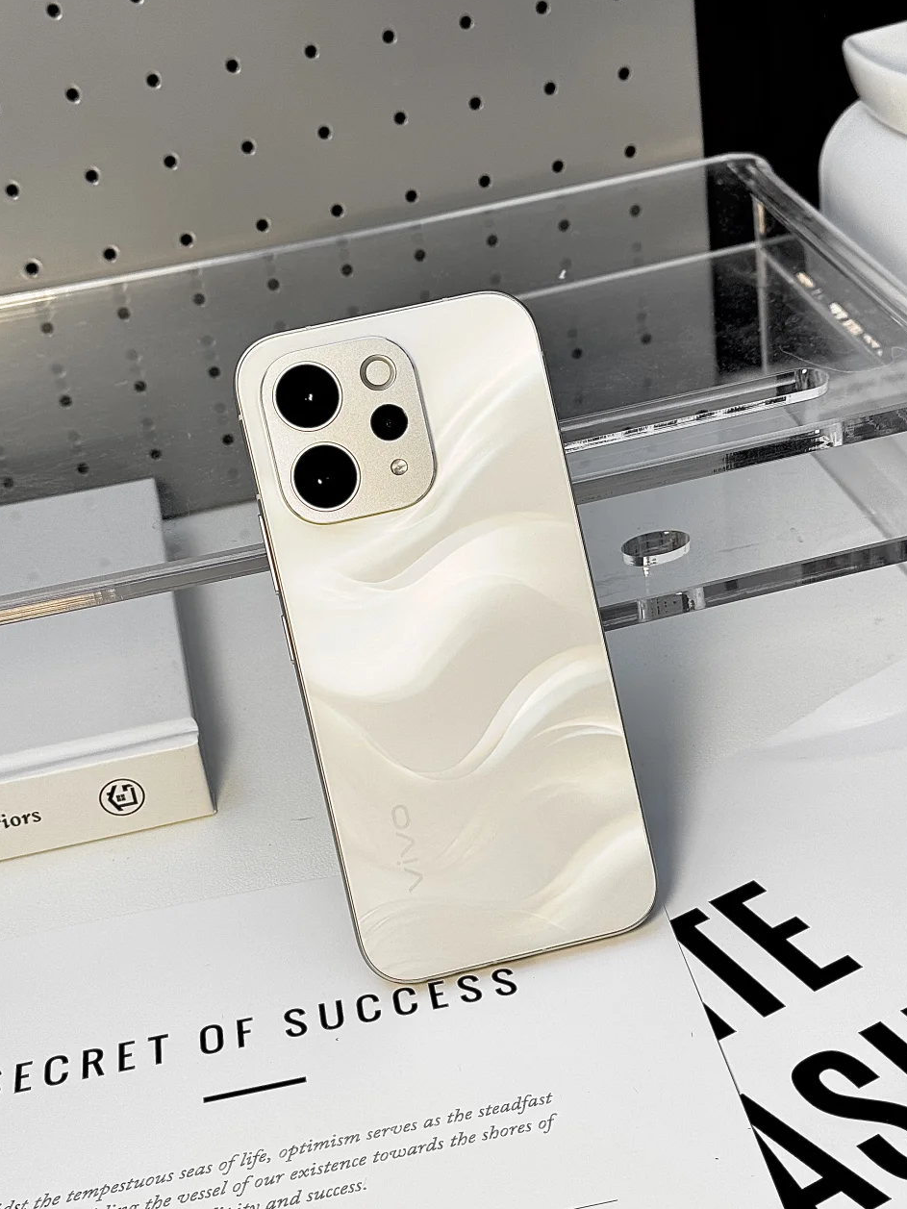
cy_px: 687
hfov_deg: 26.6
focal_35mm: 55
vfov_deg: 34.9
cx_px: 440
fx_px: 1921
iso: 64
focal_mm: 6.76
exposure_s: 1/739
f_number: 1.78
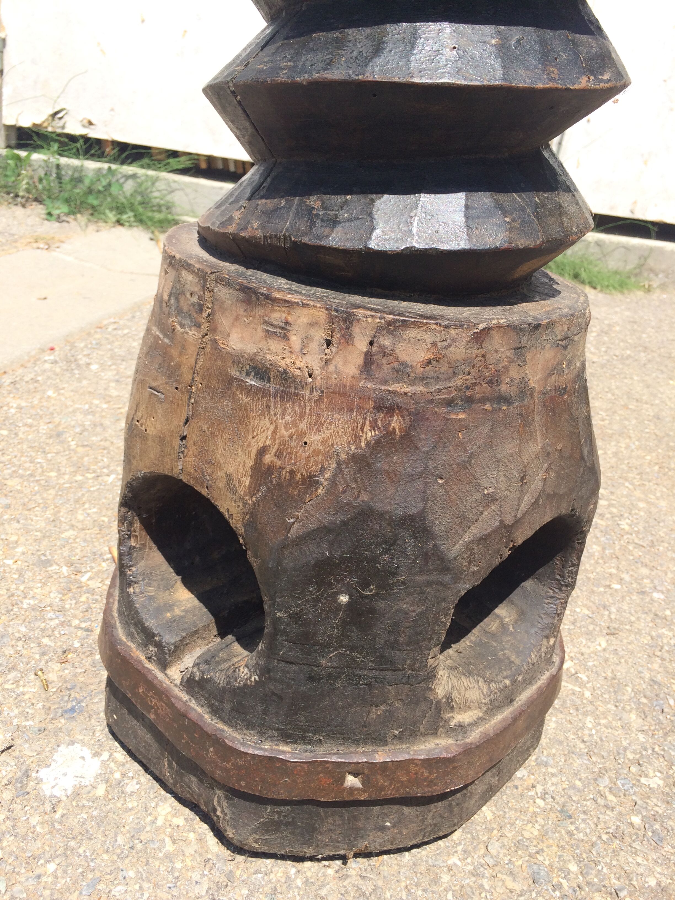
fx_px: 754
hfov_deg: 48.2
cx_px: 338
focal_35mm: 29
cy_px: 450
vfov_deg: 61.7
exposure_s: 1/1026
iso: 32
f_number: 2.2
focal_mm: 4.15
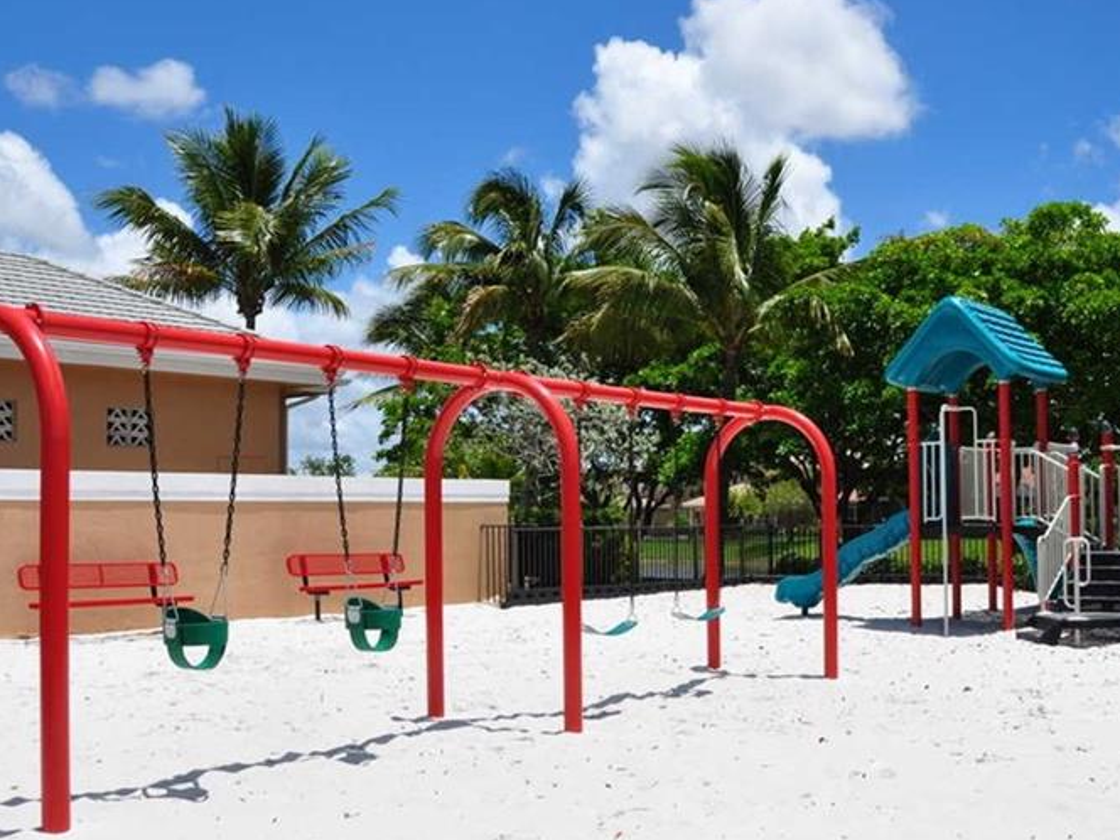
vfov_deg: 35.9
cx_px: 687
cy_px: 459
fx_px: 1294
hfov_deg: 46.5
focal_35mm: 40
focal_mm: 18
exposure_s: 1/400
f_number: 11
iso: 200
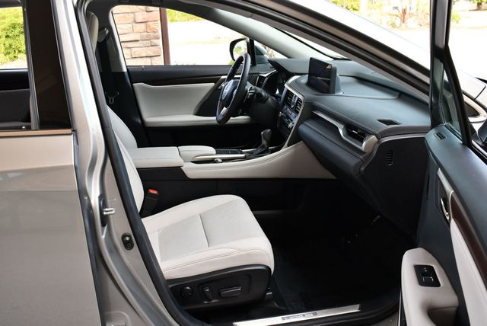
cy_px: 163
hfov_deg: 53.1
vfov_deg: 36.9
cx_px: 244
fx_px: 487
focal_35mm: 36
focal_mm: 18
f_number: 4.5
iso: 400
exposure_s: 1/250
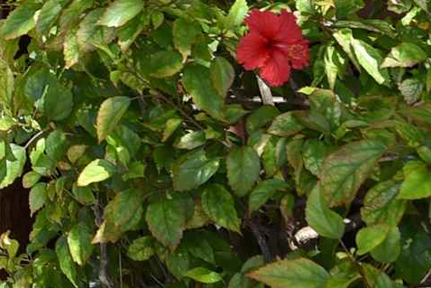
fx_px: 1461
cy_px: -85
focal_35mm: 122
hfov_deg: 13.5
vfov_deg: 11.0
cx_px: -520
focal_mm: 19
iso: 100
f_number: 7.1
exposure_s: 1/200
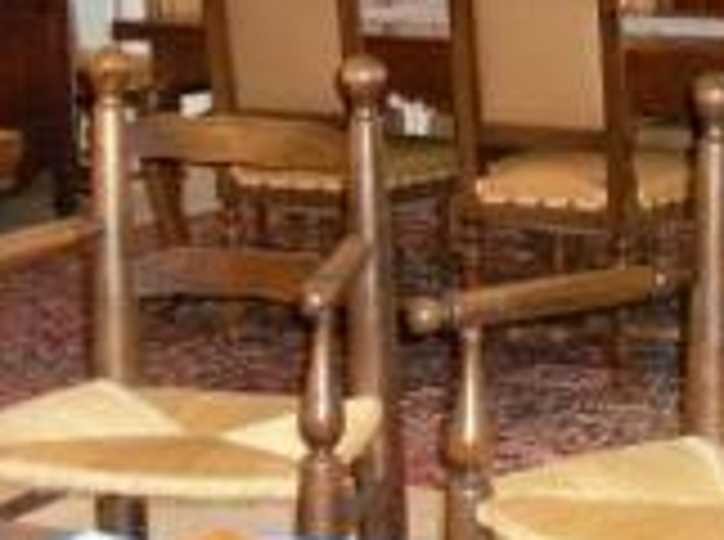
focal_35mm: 106
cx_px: 1003
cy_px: 90
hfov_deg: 17.2
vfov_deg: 13.8
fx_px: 2212
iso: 400
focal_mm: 6.3
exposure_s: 1/45
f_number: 3
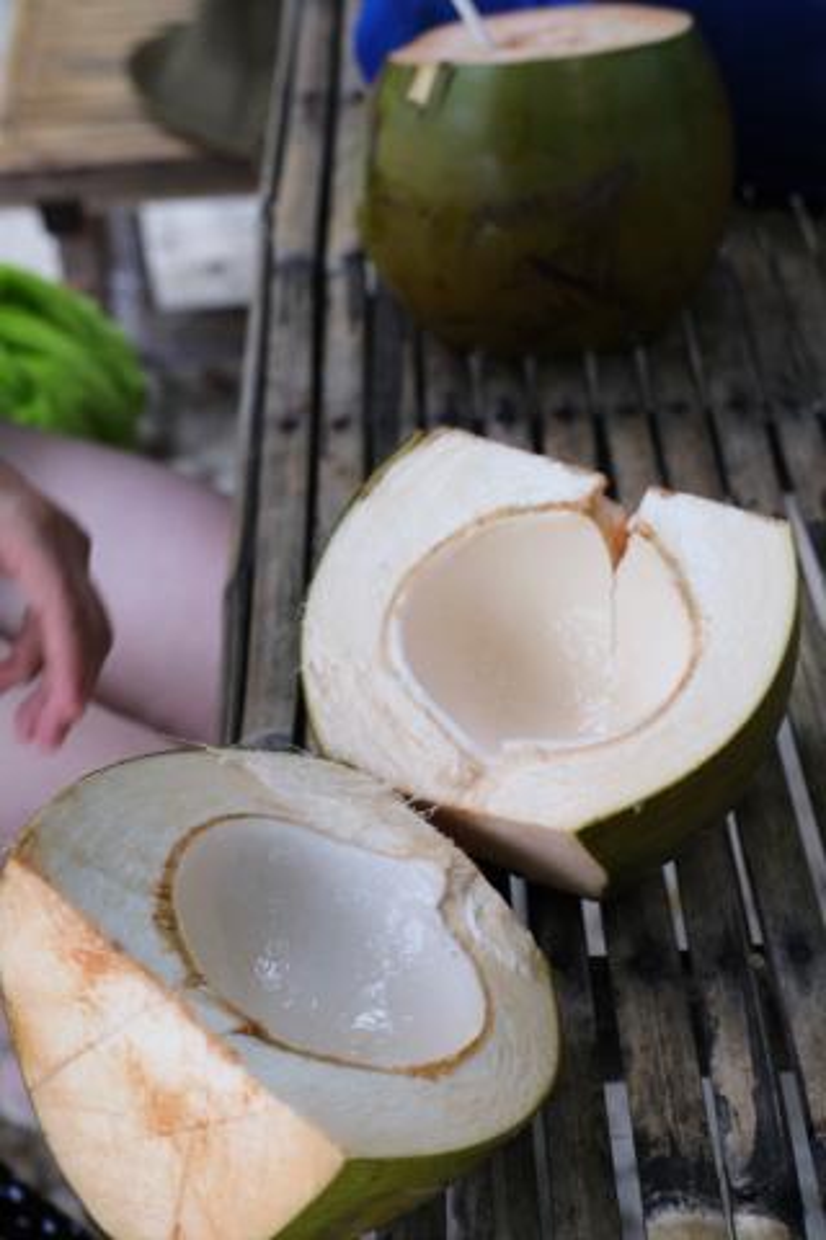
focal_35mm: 53
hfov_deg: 25.5
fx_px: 1824
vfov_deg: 37.5
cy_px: 620
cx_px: 413
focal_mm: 35
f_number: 4
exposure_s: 1/85
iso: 250
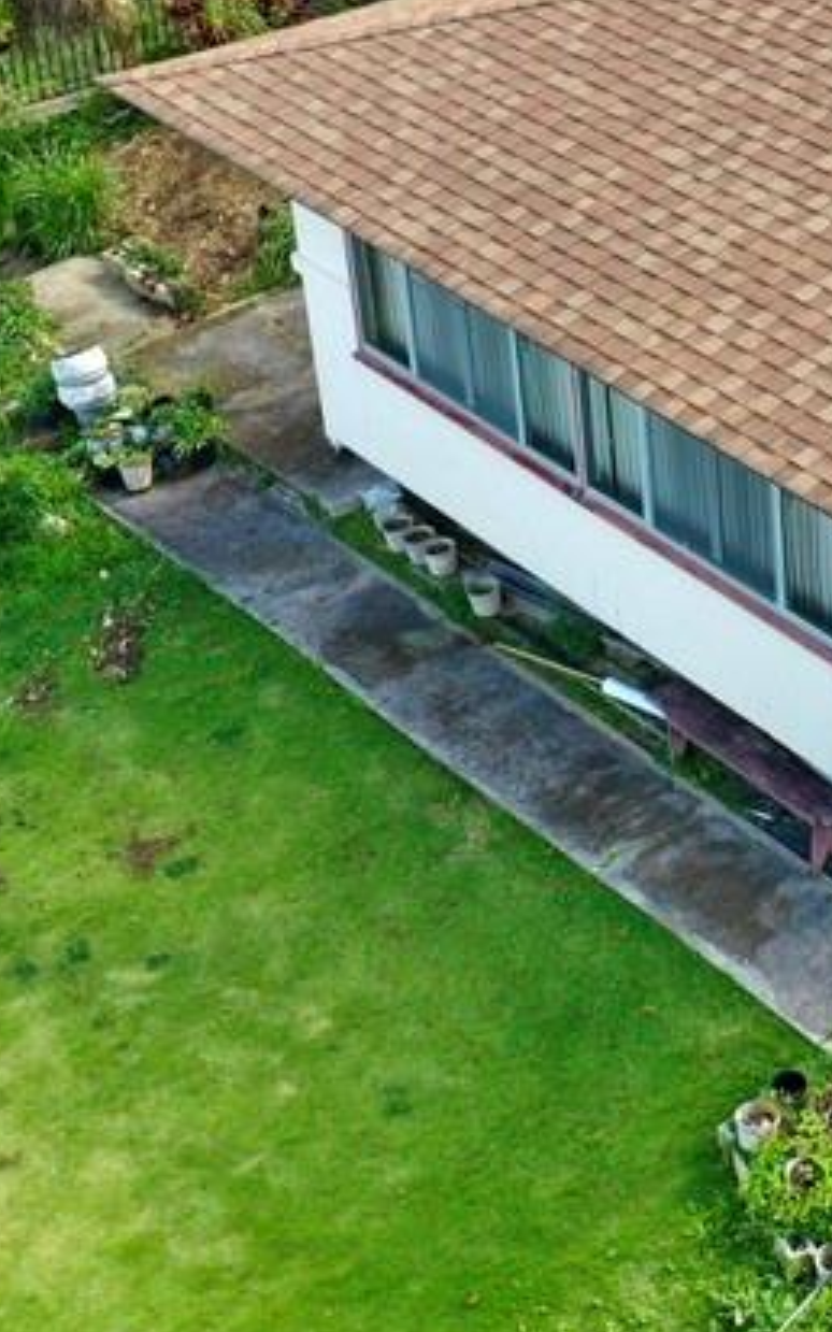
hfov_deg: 16.6
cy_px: 368
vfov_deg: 27.2
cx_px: 1029
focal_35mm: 75
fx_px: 2722
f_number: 4
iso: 100
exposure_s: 1/160
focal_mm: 10.26
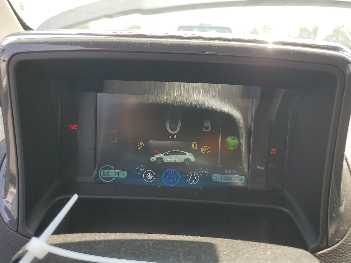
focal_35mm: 27
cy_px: 135
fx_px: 274
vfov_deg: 51.4
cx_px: 176
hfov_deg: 65.3
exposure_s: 1/323
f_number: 1.5
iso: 50
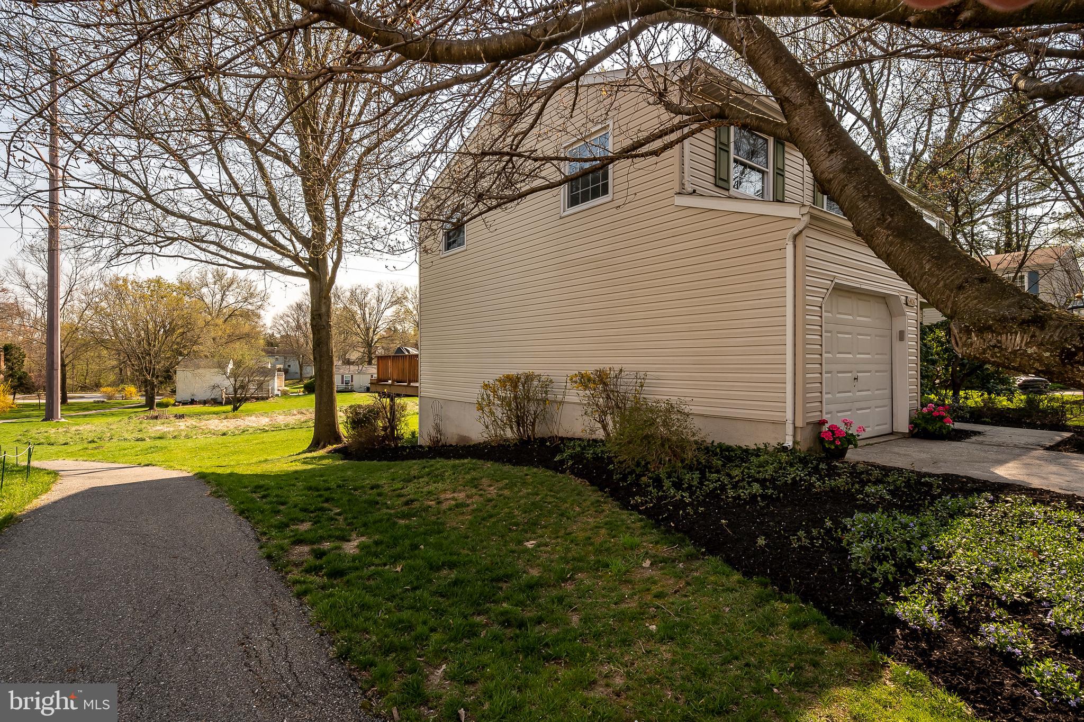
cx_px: 542
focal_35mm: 18
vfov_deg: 68.8
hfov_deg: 91.6
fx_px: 527
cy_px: 361
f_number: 16
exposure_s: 1/200
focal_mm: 17.5
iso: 320
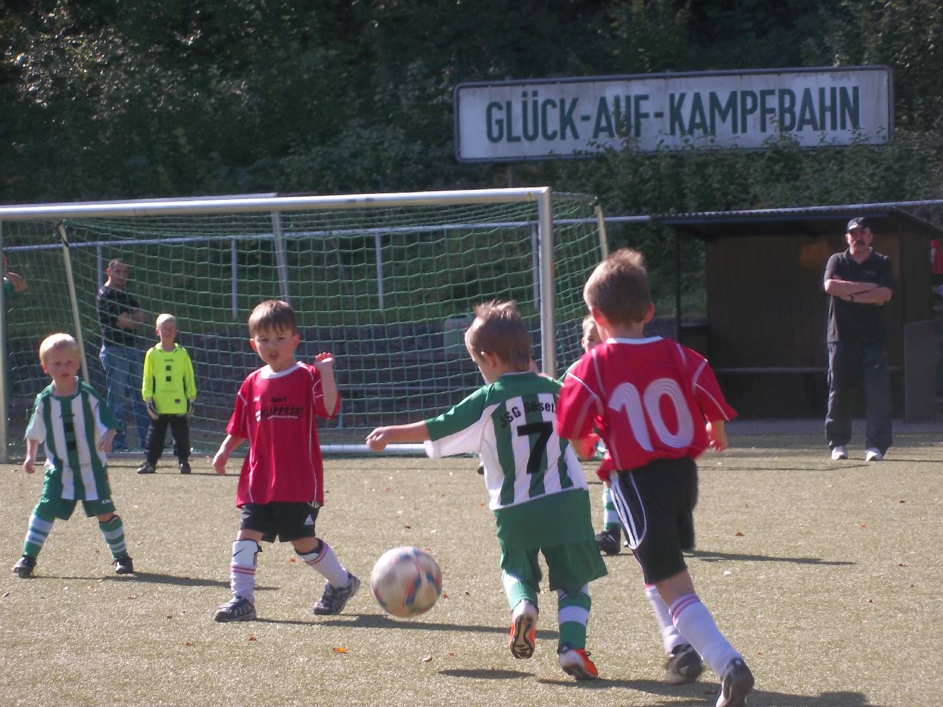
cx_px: 472
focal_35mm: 140
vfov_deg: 10.6
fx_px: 3814
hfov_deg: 14.1
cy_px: 354
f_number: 5.9
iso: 64
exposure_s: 1/160
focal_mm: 25.3
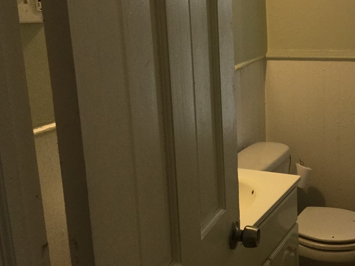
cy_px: 123
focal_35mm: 49
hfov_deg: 38.4
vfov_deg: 29.7
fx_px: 503
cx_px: 243
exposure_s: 1/30
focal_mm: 3.3
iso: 100
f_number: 2.4
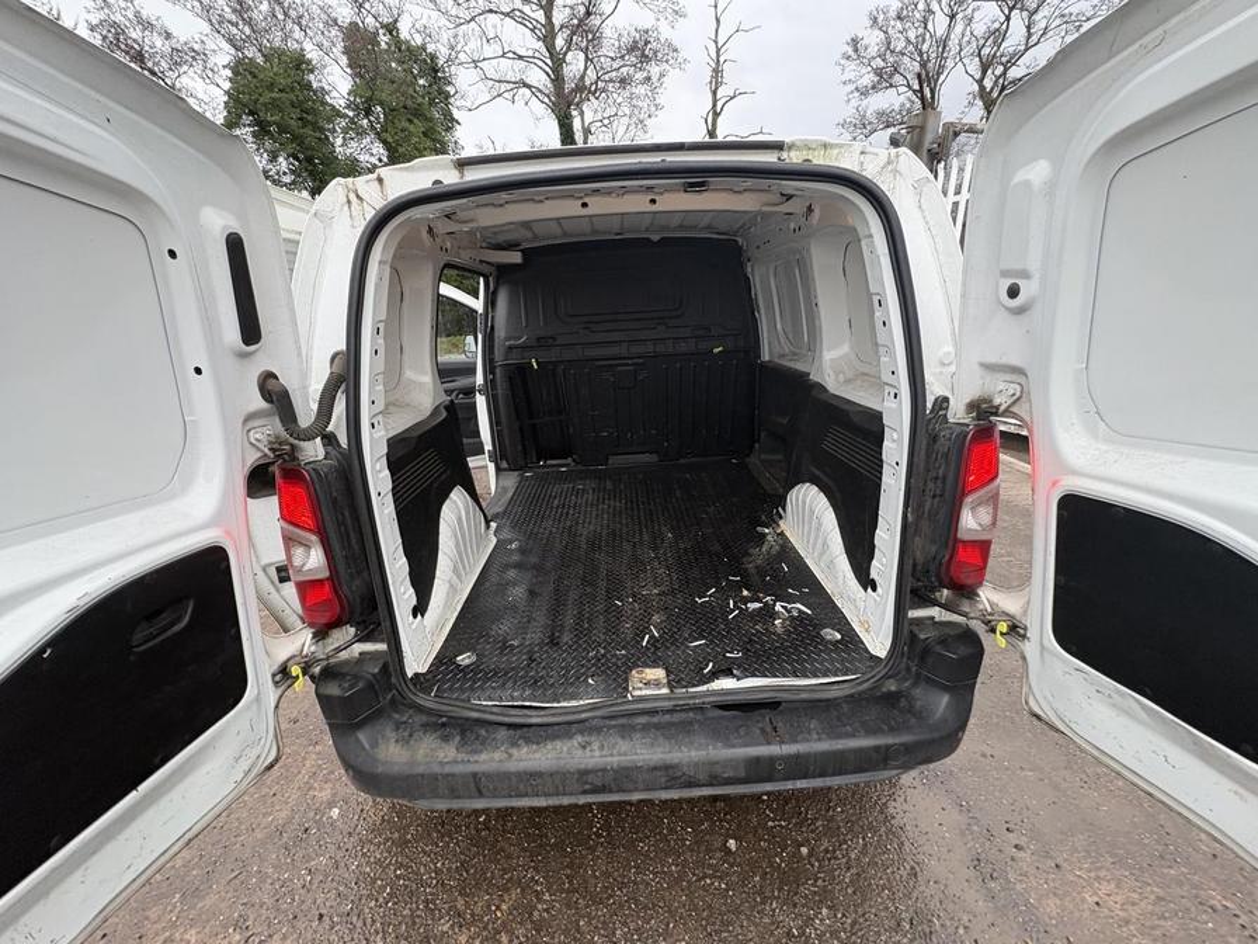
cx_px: 629
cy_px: 472
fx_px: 509
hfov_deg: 102.1
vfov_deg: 85.7
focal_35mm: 14
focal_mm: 2.22
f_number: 2.2
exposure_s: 1/60
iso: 250
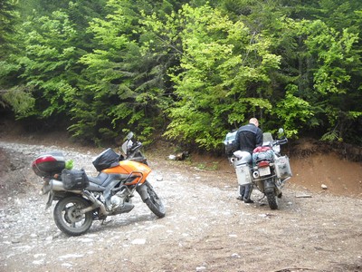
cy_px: 136
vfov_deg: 35.1
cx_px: 181
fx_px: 429
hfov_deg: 45.8
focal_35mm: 41
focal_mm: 6.72
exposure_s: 1/88
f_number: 3.1
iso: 64
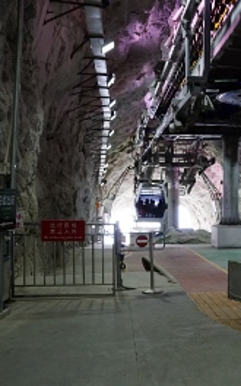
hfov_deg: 23.8
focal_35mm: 51
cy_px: 192
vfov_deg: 39.6
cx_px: 260
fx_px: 536
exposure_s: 1/60
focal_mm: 22
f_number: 4
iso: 1000
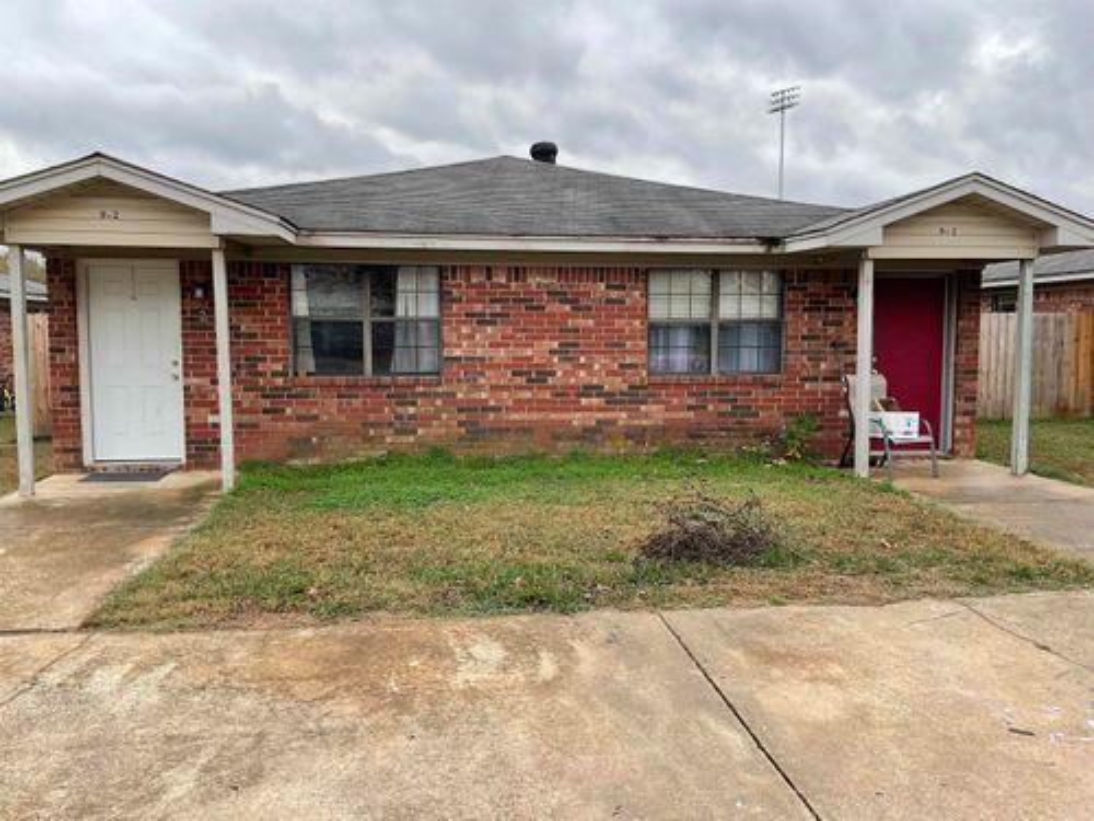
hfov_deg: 61.7
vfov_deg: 48.2
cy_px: 410
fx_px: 917
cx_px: 547
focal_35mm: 29
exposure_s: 1/719
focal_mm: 3
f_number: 1.8
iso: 16
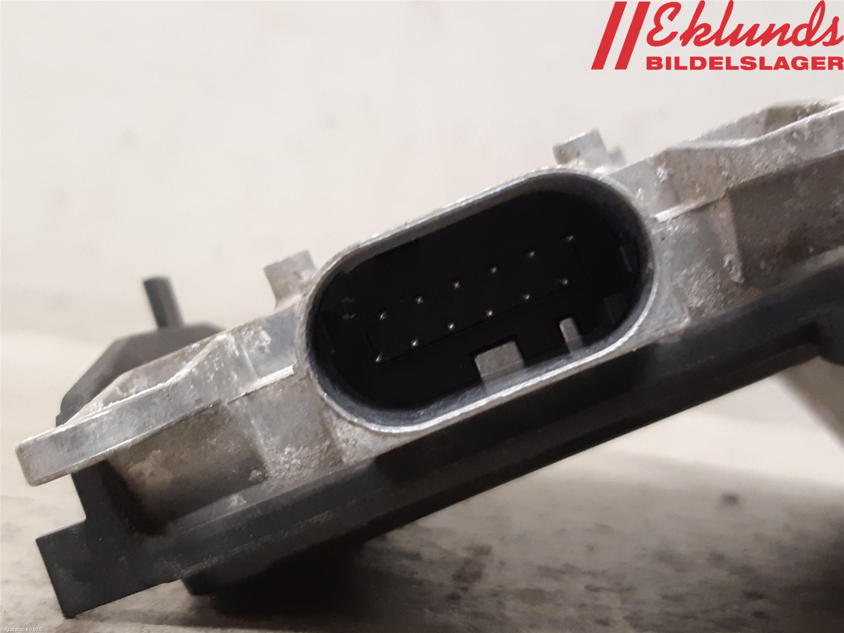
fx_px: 634
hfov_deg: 67.3
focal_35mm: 26
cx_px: 422
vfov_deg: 53.1
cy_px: 316
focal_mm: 3.93
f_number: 1.7
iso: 250
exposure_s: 1/33
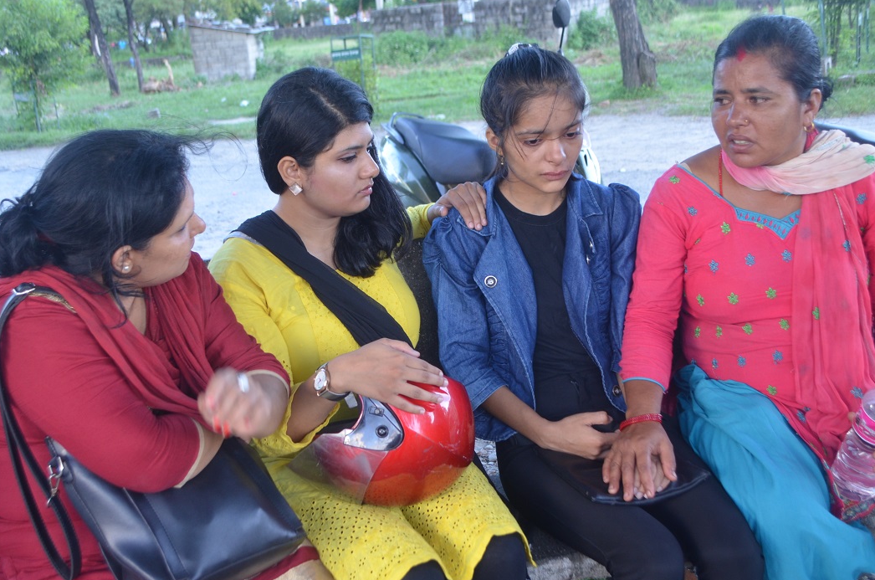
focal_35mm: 42
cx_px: 397
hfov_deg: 46.4
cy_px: 281
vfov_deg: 31.8
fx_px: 1019
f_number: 4.5
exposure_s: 1/80
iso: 400
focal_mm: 24
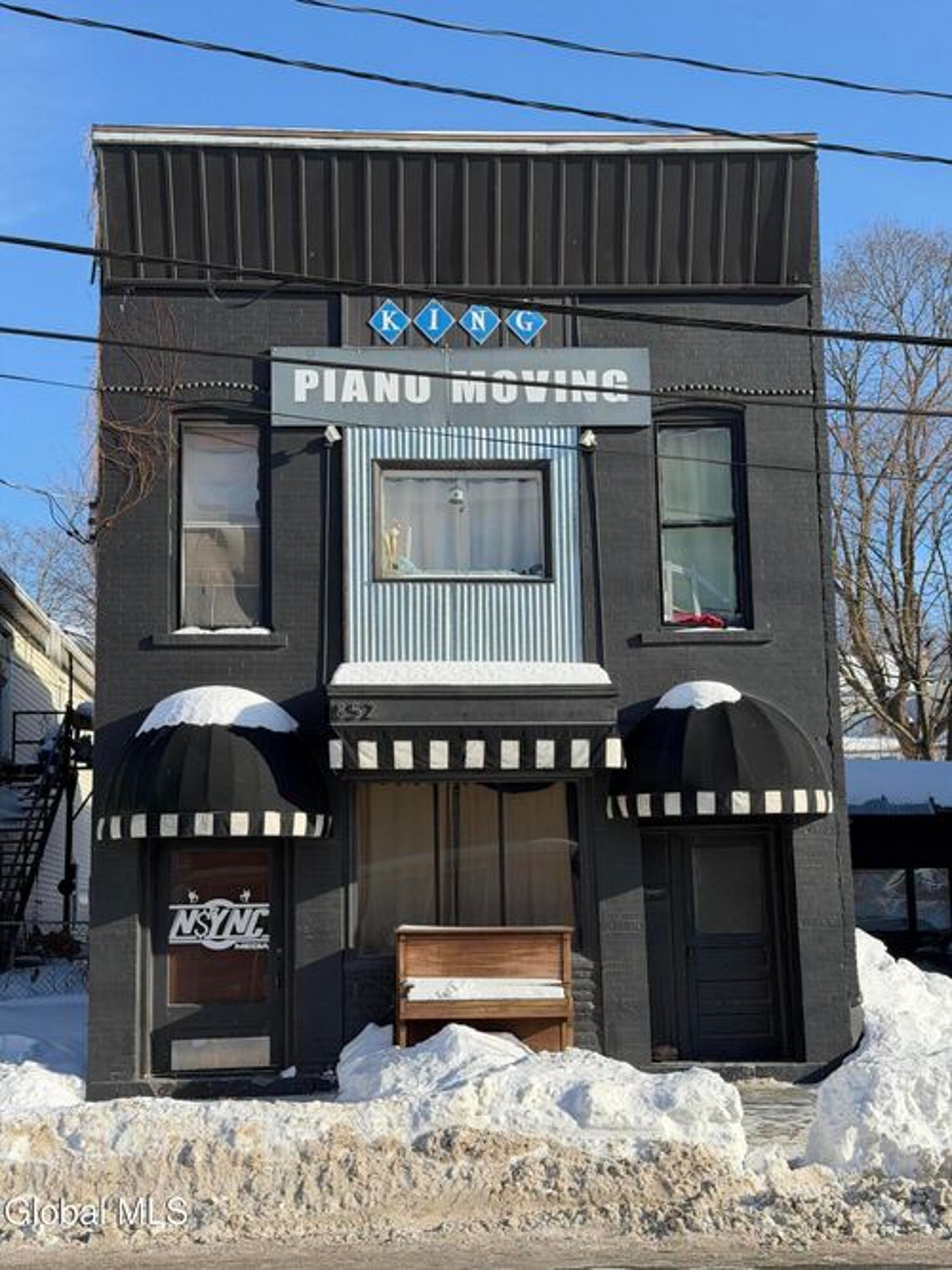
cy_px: 635
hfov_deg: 30.3
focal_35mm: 48
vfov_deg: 39.7
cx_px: 476
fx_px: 1761
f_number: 1.78
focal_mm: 6.76
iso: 80
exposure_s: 1/3378
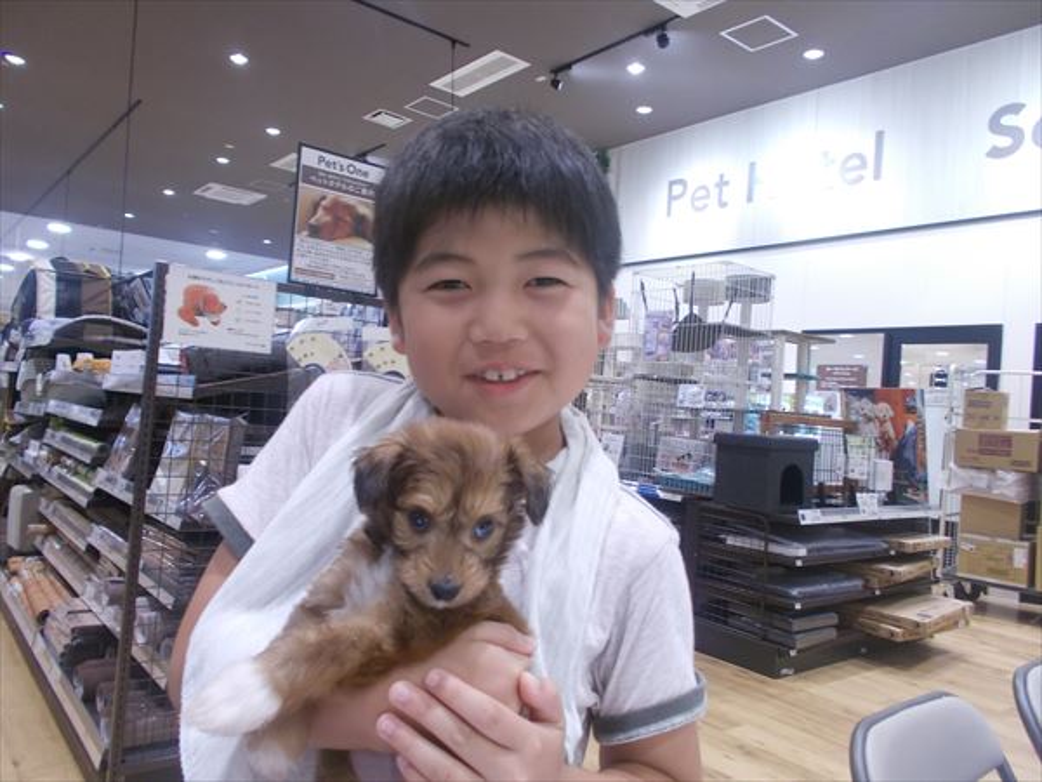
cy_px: 391
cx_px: 521
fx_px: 783
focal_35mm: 26
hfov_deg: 67.3
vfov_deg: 53.1
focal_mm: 4.6
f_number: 3.2
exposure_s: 1/25
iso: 180
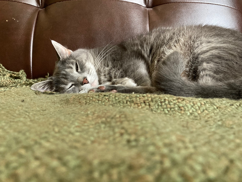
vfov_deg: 49.7
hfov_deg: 63.4
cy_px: 91
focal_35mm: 28
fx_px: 196
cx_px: 121
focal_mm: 3.99
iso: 400
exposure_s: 1/31
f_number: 1.8
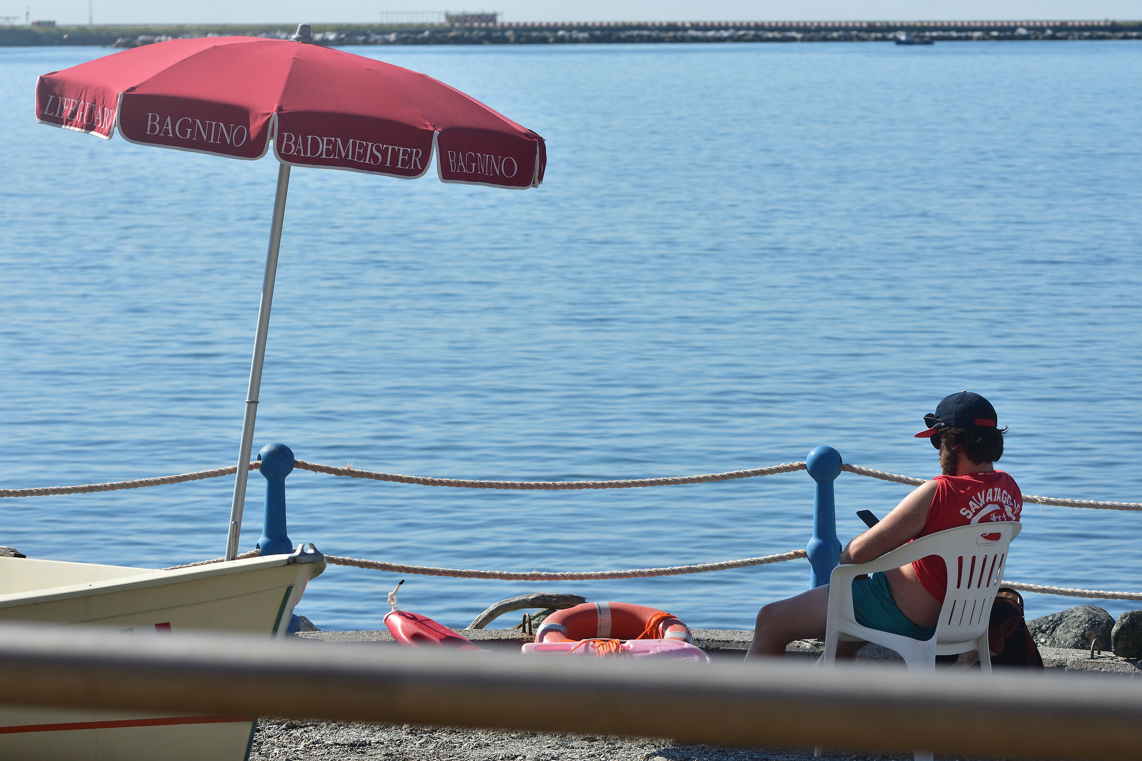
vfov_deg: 8.7
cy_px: 380
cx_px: 571
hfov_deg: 13.0
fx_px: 4996
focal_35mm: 158
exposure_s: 1/400
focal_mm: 105
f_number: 8
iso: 100
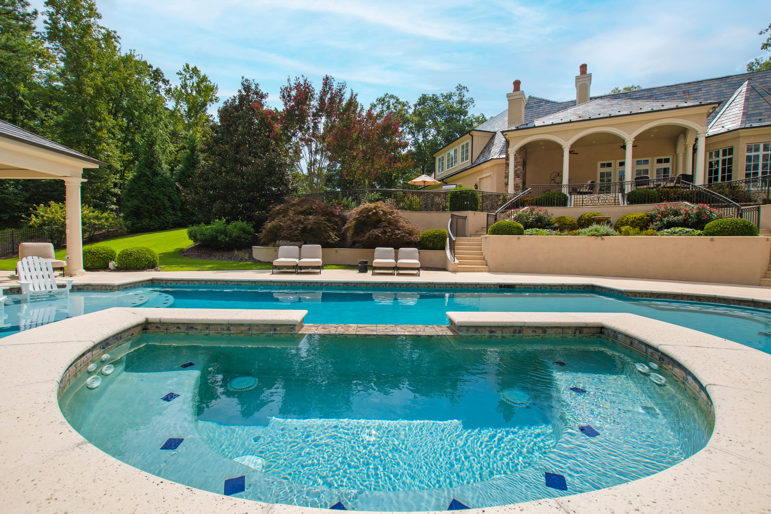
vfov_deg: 77.3
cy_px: 257
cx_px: 386
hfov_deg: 100.4
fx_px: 321
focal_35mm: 15
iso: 100
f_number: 8
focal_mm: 10
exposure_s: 1/400
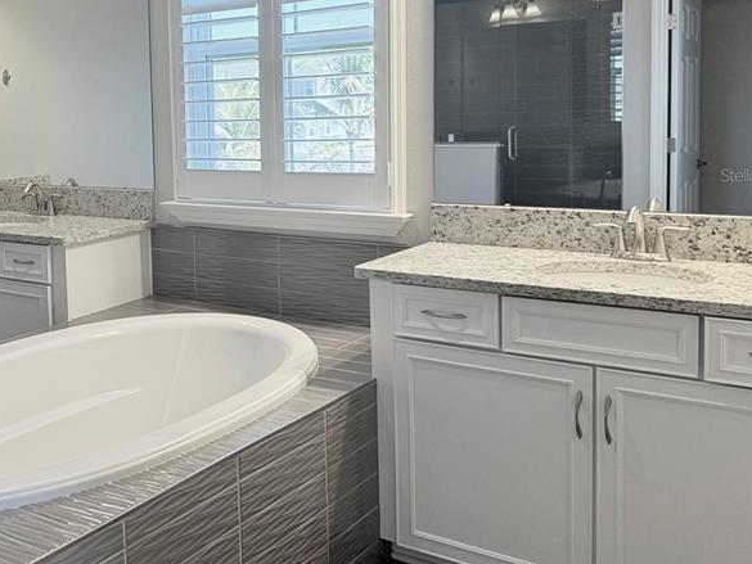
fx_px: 913
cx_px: 140
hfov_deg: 42.6
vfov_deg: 34.0
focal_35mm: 42
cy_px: 175
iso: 125
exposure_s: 1/240
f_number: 1.78
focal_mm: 6.76
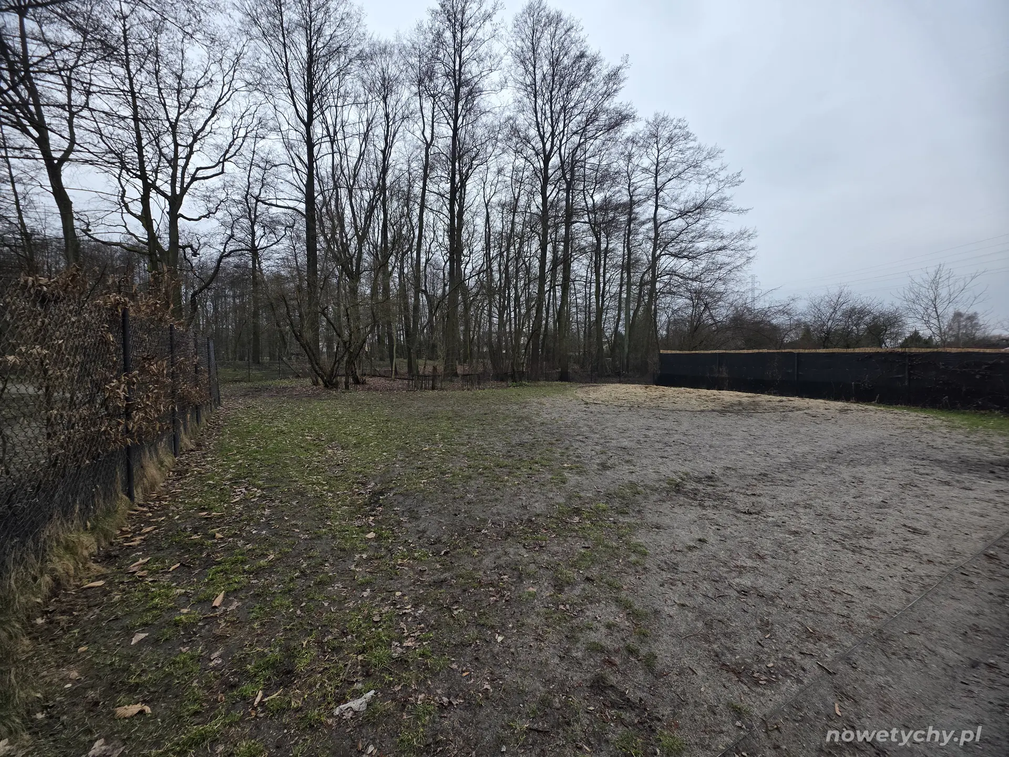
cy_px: 378
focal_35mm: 13
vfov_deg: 89.9
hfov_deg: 106.2
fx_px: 379
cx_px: 504
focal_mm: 2.2
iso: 40
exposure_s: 1/765
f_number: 1.9
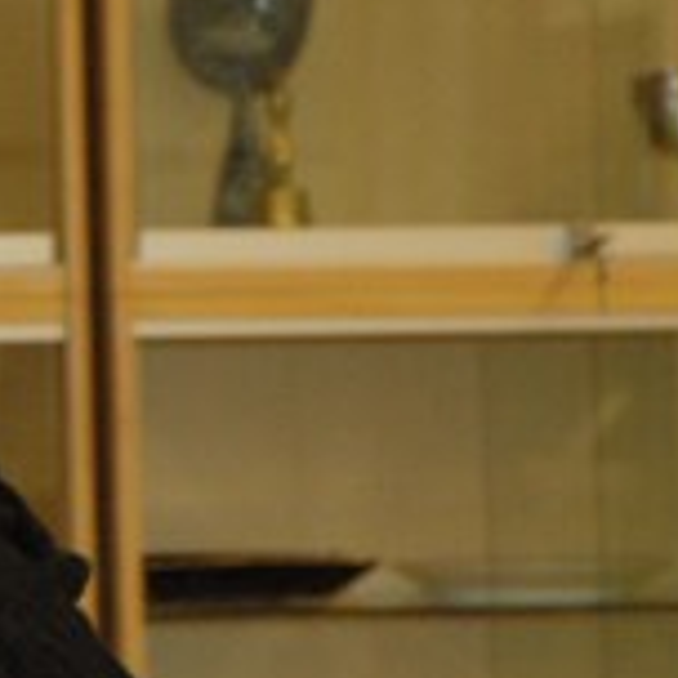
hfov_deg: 6.5
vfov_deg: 6.6
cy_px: 103
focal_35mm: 263
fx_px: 5828
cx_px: -415
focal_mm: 52
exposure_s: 1/60
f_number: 5
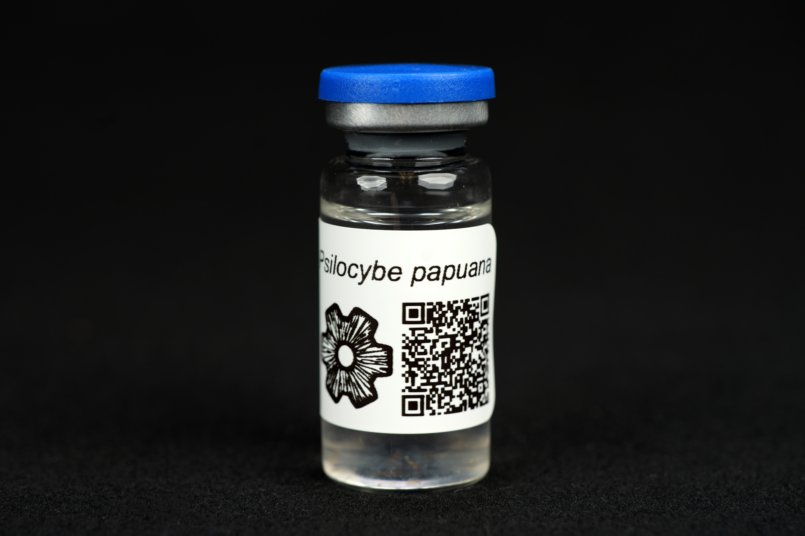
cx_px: 402
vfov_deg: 18.2
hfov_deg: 27.0
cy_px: 268
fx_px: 1676
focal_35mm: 75
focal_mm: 75
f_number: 8
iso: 100
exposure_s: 1/60
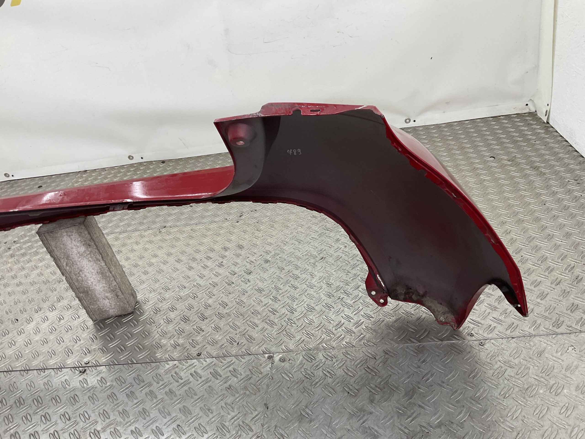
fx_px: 490
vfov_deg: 48.2
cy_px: 220
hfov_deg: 61.7
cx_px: 292
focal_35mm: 29
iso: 25
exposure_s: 1/100
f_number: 1.8
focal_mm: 3
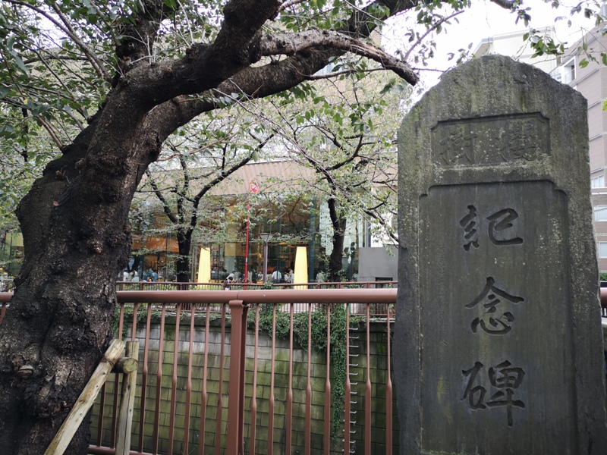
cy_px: 228
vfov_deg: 51.4
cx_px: 304
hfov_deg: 65.3
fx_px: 473
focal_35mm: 27
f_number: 1.8
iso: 80
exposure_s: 1/100
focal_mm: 3.95
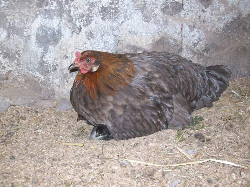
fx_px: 325
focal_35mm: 45
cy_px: 94
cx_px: 125
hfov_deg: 42.1
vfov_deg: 32.2
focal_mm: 7.6
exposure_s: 1/73.6
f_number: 3
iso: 200
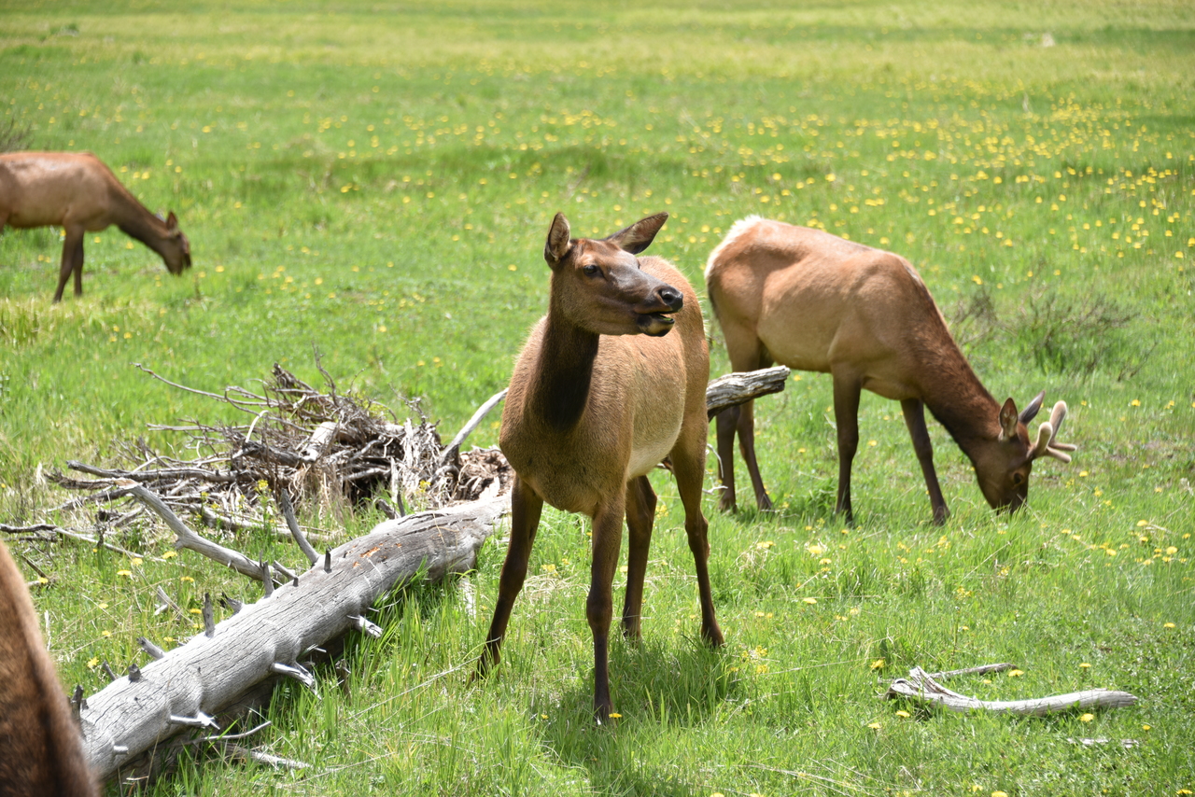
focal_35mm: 135
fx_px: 4482
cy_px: 398
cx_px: 598
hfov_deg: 15.2
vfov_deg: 10.2
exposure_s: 1/320
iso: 125
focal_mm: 135
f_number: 5.6
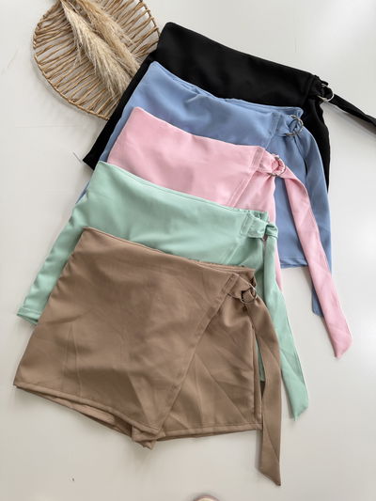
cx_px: 188
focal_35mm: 24
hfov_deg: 56.8
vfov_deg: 71.6
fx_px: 347
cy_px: 250
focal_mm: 6.76
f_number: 1.78
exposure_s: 1/176
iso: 80
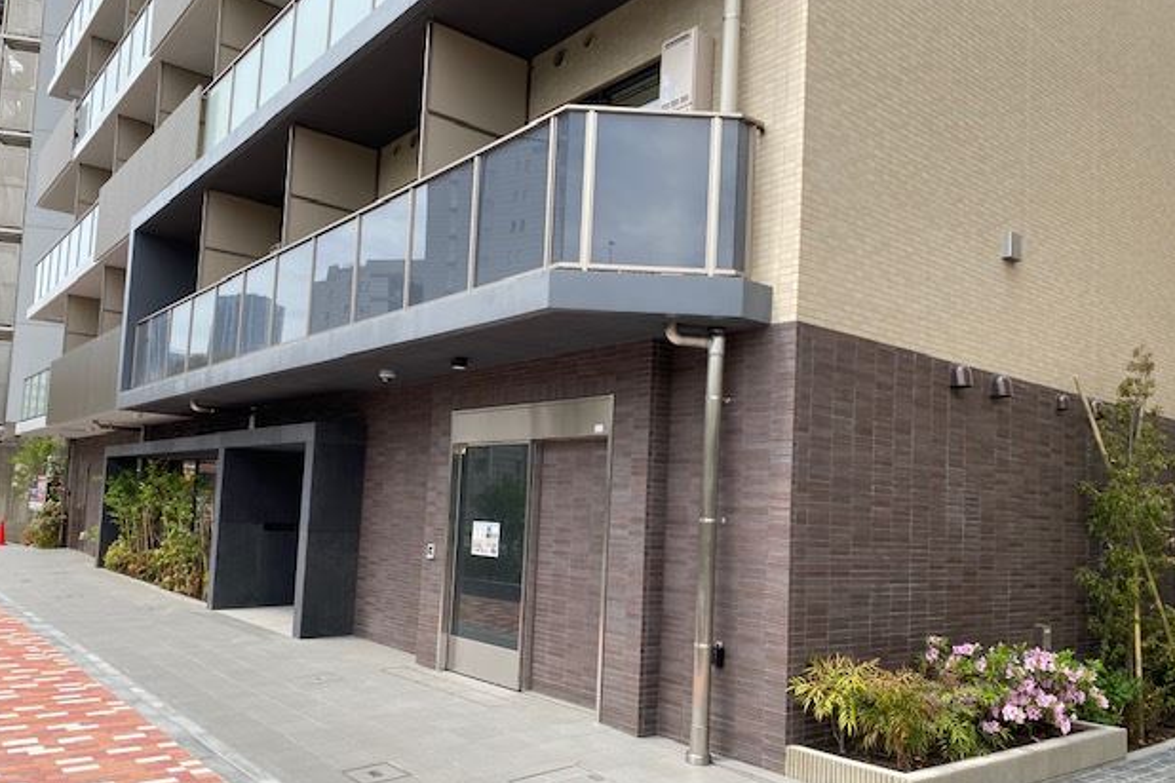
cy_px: 433
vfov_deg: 46.3
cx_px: 586
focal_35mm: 28
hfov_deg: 65.5
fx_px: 914
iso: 32
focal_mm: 4.25
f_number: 1.8
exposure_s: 1/998
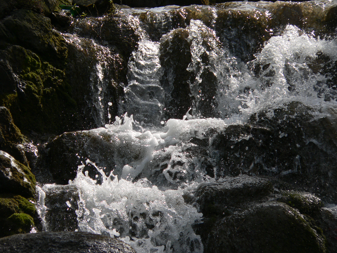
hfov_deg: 6.3
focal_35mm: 313
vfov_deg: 4.7
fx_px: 3047
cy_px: 126
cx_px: 168
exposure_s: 1/1000
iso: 100
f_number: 4
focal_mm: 52.1
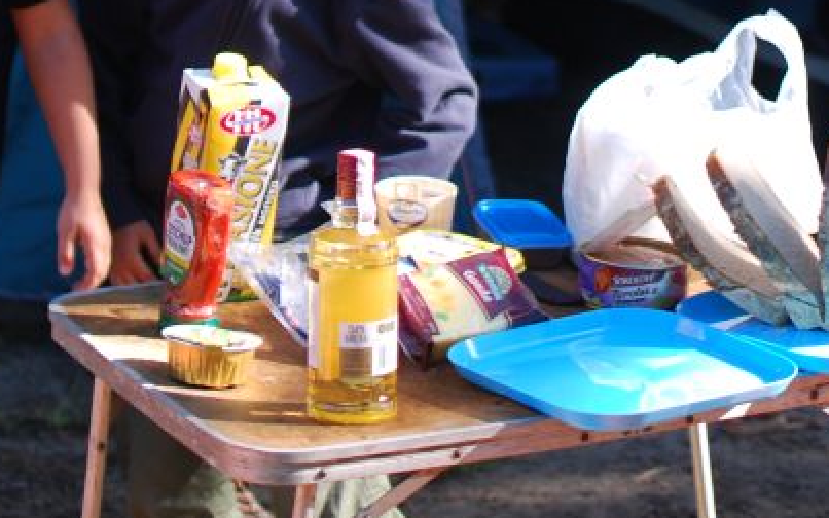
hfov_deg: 13.5
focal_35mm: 154
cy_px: -197
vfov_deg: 8.4
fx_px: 3490
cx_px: 473
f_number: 1.8
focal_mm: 35
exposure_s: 1/500
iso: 100
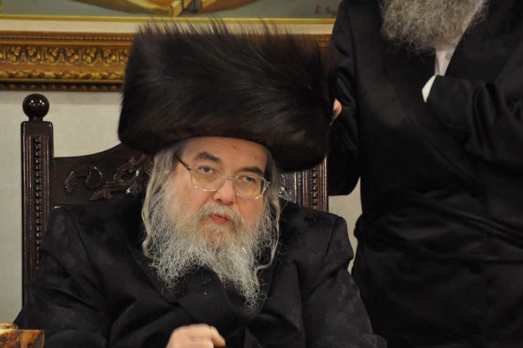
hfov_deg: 4.6
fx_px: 6565
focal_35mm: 452
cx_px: 225
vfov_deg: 3.0
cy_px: 209
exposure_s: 1/50
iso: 2000
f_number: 5.6
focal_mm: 240
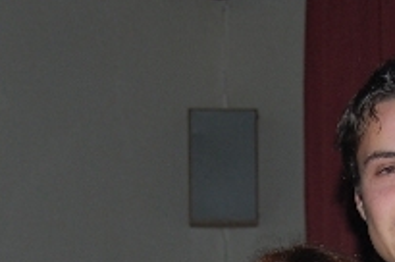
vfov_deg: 10.0
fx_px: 1462
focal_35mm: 133
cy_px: 358
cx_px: 368
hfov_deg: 15.2
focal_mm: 31
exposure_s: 1/60
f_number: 4.5
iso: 400
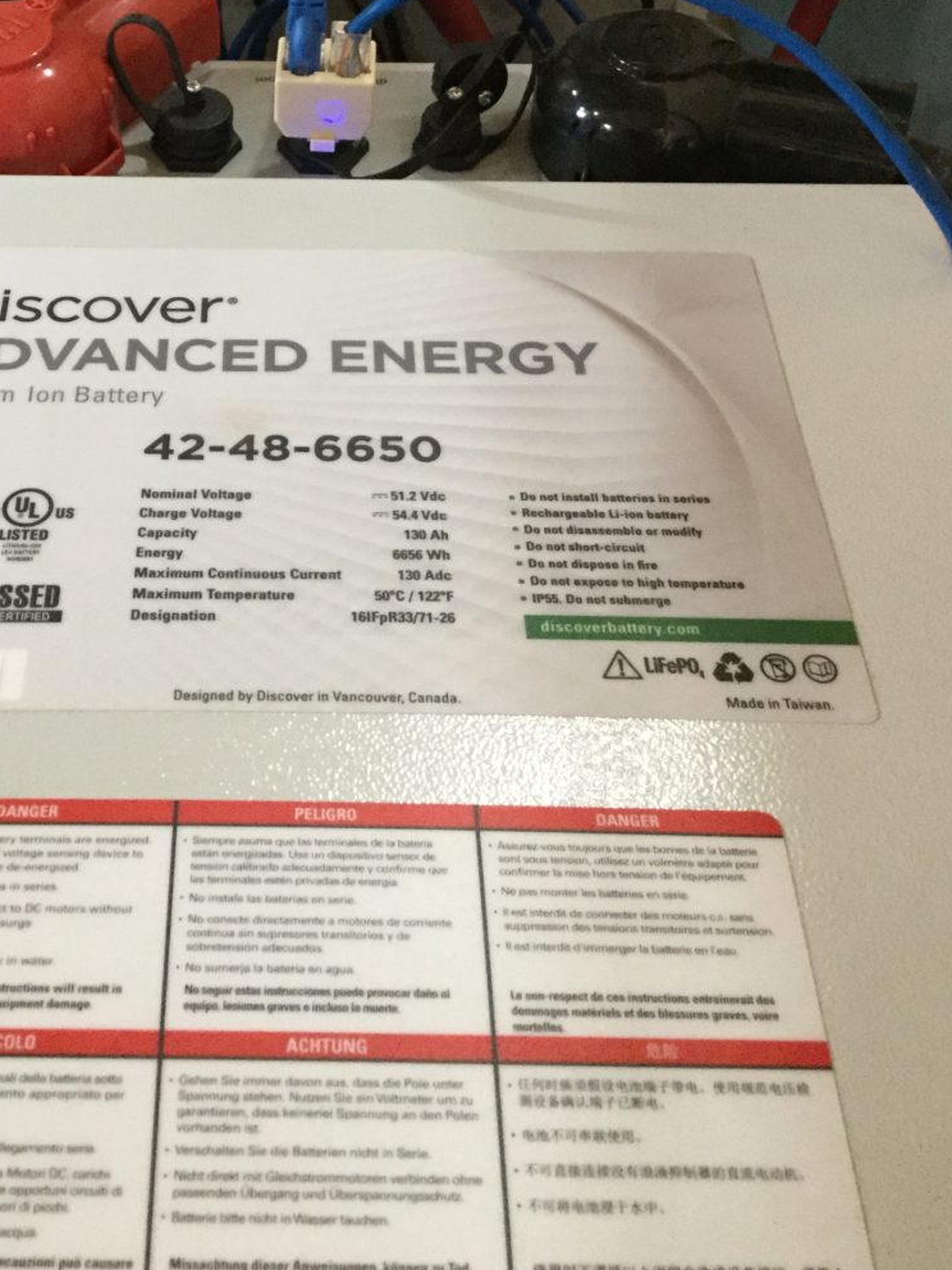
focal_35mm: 48
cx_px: 280
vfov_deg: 38.8
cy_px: 343
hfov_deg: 29.9
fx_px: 1760
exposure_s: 1/15
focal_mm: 3.3
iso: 200
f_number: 2.4
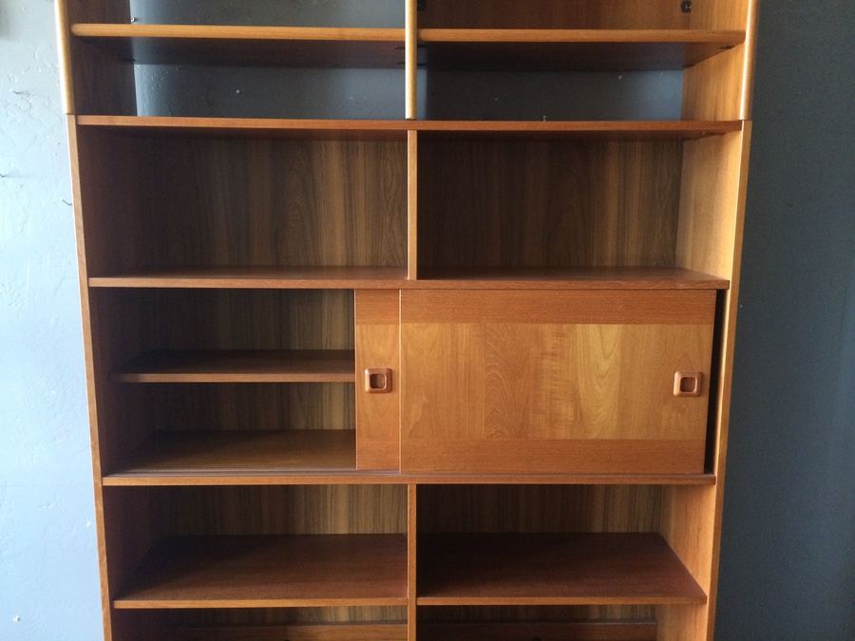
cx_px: 428
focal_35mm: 30
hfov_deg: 60.0
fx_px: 741
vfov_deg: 46.8
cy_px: 320
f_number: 2.2
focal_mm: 4.12
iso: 320
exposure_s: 1/17
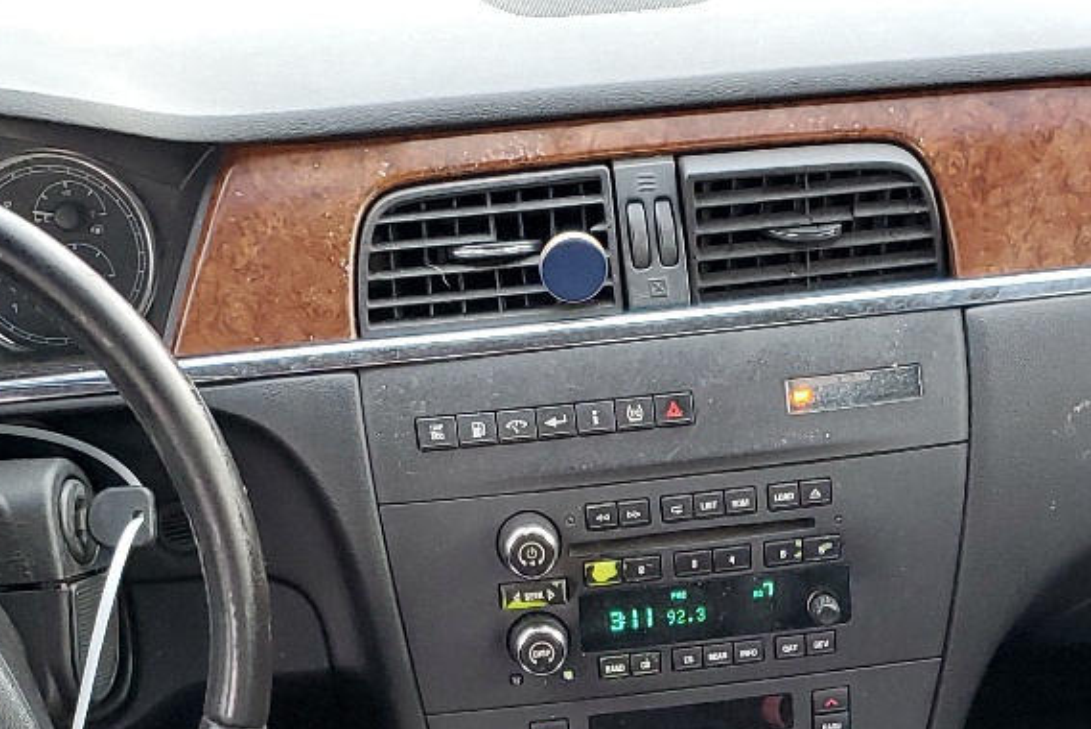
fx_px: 2304
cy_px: 919
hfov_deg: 26.5
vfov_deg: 17.0
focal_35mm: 76
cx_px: 708
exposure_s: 1/60.2
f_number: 1.5
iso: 105
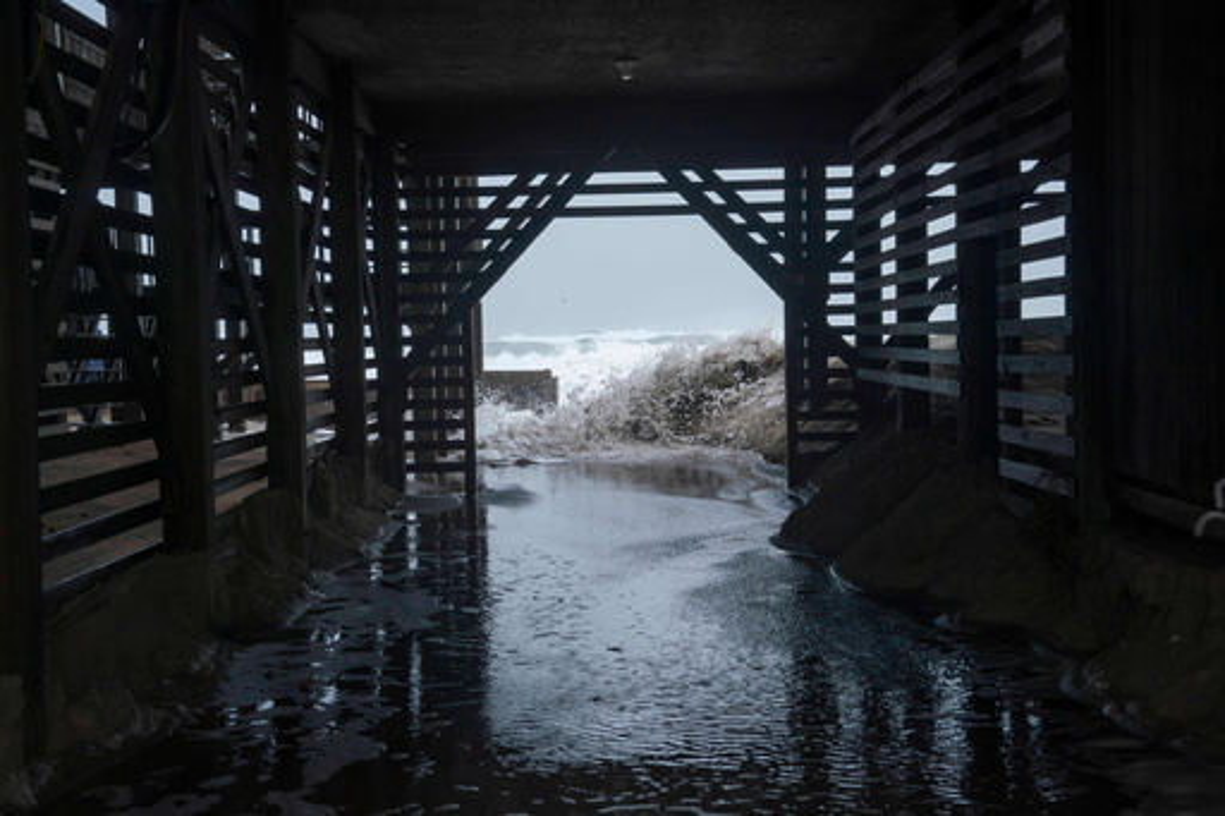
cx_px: 612
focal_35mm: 48
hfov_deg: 41.1
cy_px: 408
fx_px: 1633
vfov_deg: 28.1
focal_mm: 48
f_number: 4.5
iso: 500
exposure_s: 1/1600
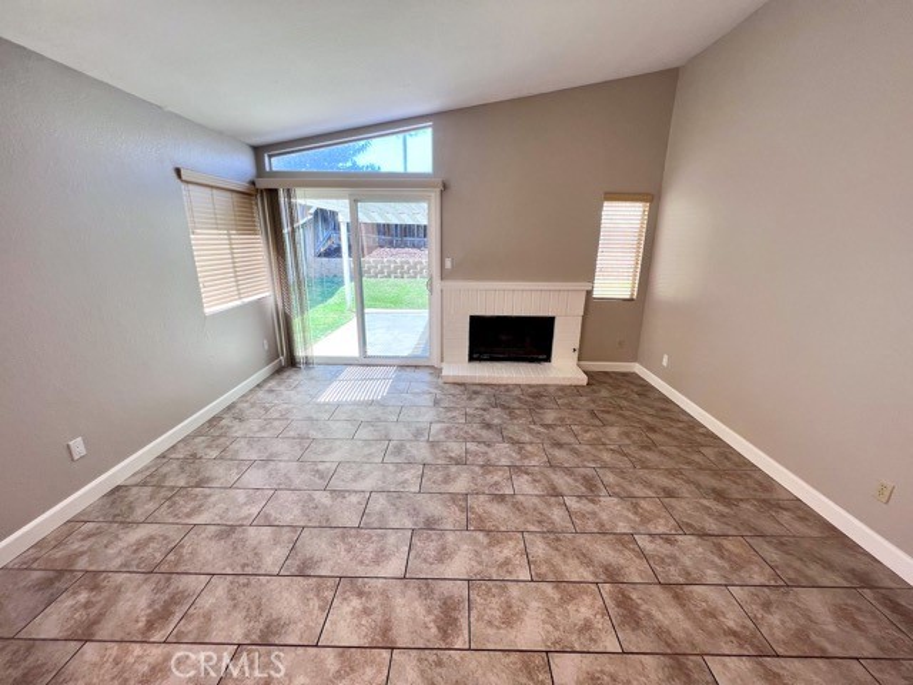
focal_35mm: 13
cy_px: 342
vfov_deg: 89.9
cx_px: 456
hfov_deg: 106.2
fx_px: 343
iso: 40
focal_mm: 1.57
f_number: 1.8
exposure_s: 1/120
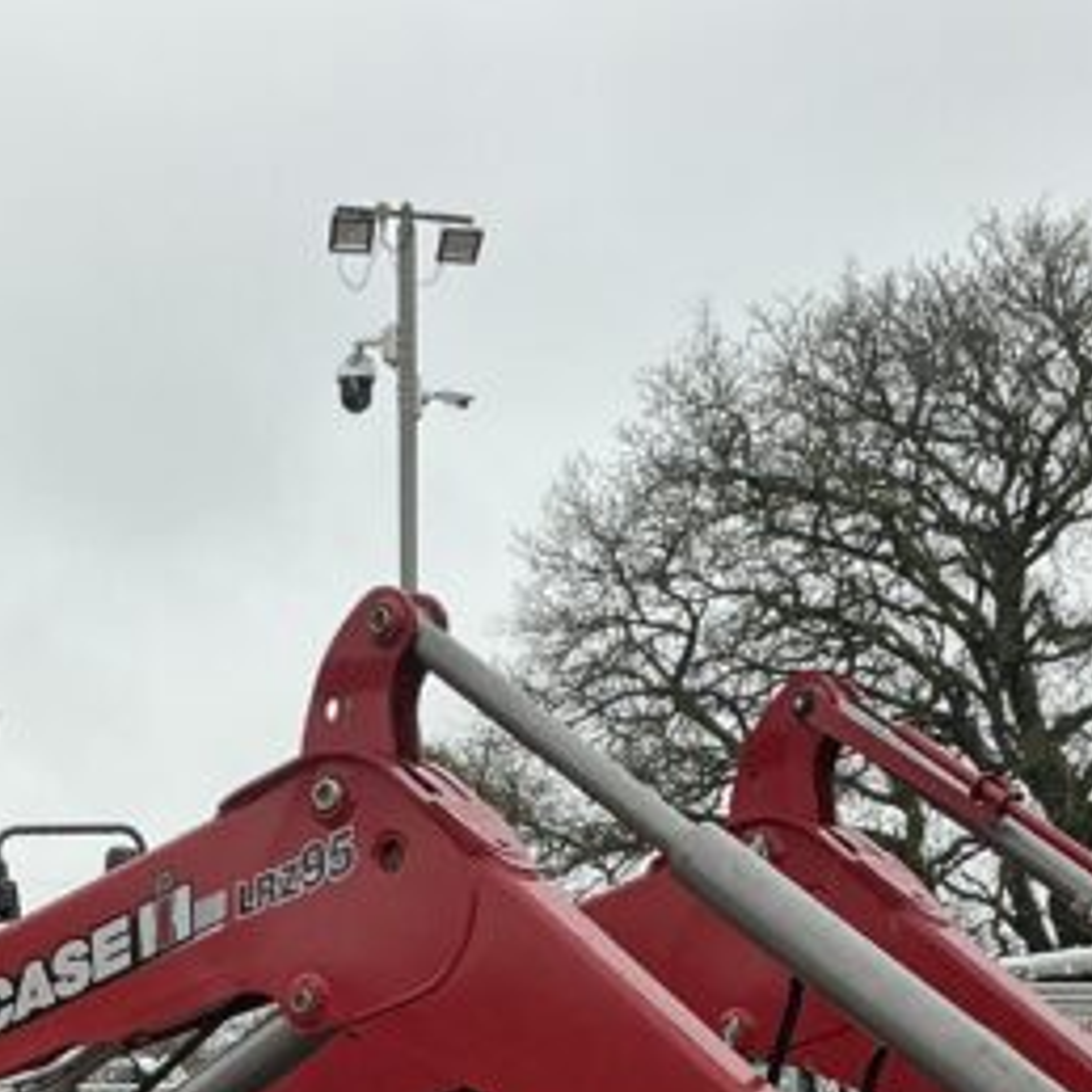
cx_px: 333
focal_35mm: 98
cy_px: 1278
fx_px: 3498
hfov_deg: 17.7
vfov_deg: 17.0
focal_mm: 3
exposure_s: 1/122
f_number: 1.8
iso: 25
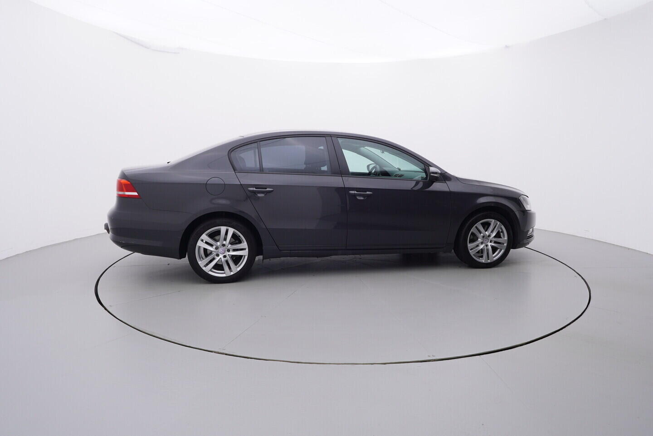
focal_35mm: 22
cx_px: 326
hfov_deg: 77.3
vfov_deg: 56.2
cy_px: 218
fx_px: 408
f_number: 5
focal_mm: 15
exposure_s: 1/80
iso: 200
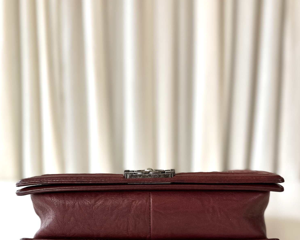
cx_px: 149
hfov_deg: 55.7
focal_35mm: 32
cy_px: 171
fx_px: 284
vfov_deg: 44.7
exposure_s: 1/100
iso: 80
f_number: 1.78
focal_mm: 6.86
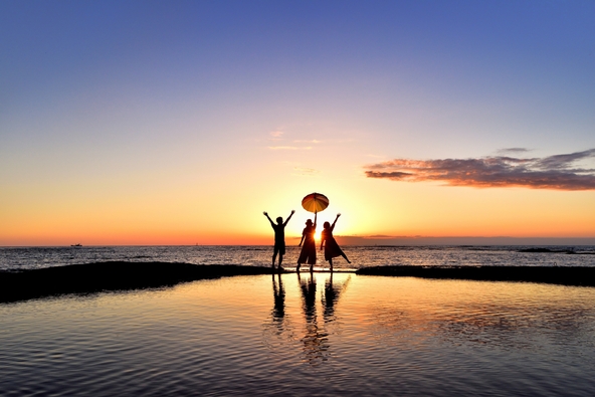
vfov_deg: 42.3
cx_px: 298
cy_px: 198
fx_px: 512
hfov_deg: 60.3
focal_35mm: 31
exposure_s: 1/80
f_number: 11
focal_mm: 31
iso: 400
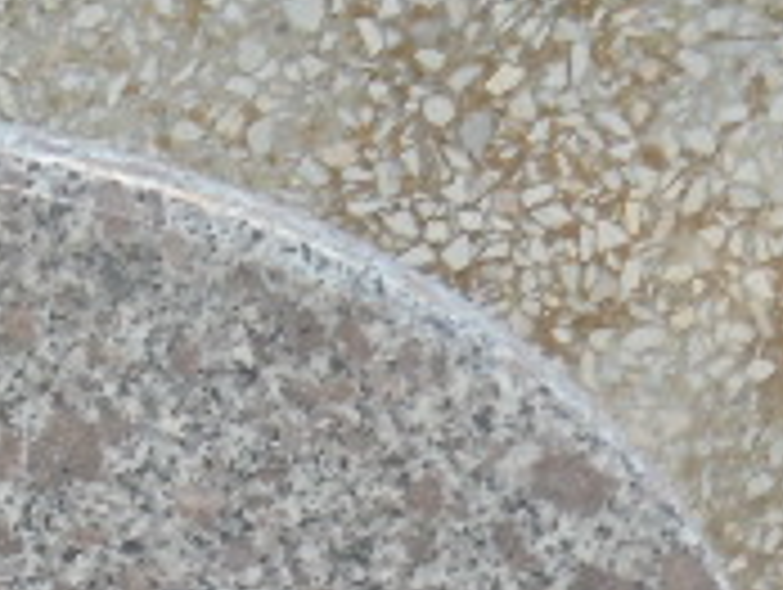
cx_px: -234
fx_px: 7815
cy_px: 914
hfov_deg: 5.7
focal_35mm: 345
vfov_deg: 4.3
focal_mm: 16.9
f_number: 4.7
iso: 200
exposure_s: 1/30
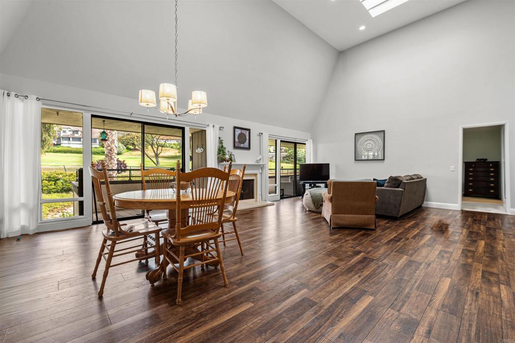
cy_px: 172
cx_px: 258
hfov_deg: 100.4
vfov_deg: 77.2
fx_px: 214
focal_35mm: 15
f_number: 6.3
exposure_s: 1/15
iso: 100
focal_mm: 15
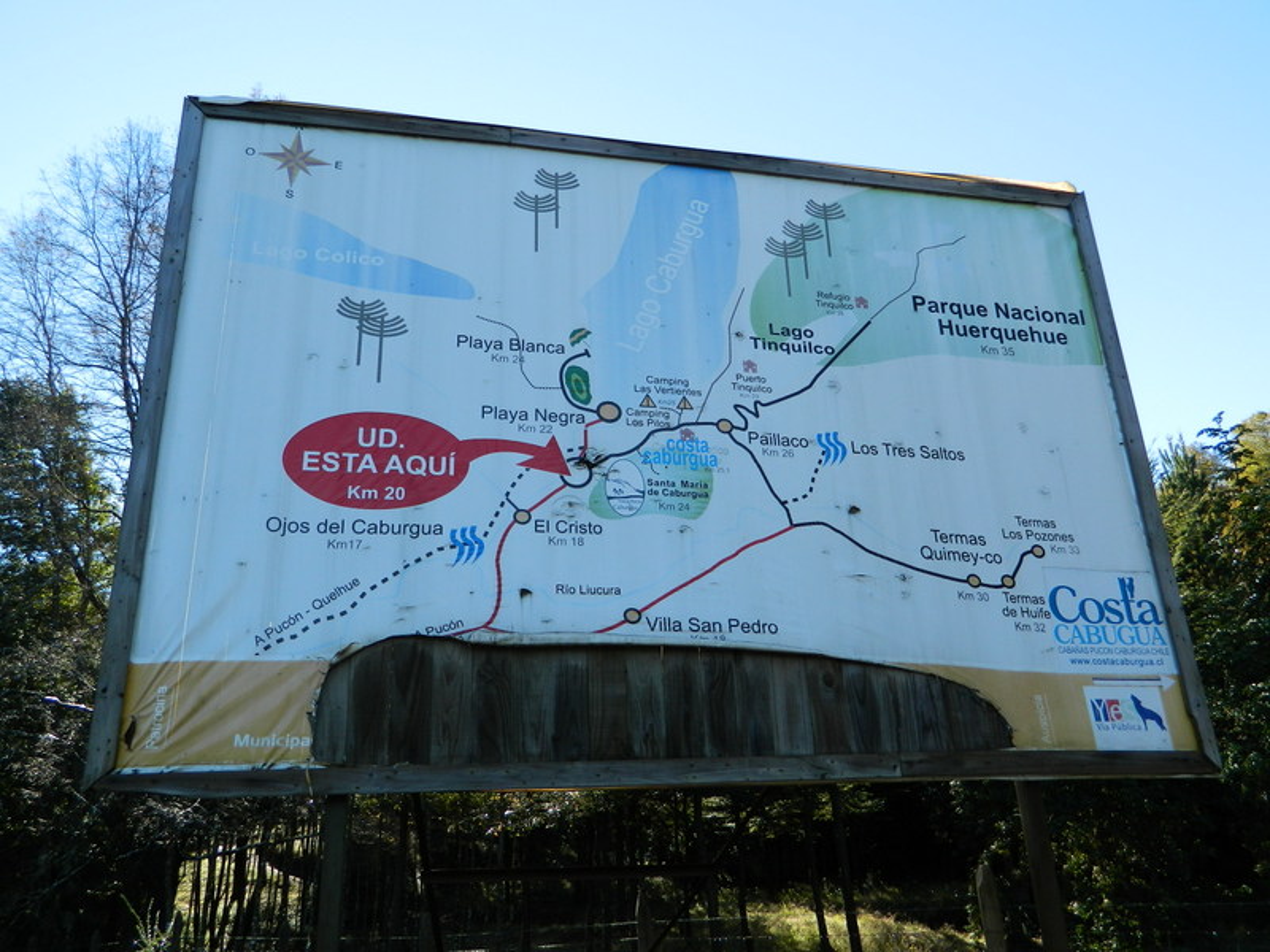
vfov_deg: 49.7
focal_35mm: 28
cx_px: 635
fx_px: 1027
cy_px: 476
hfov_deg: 63.4
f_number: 3.2
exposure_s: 1/250
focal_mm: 5.1
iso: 80
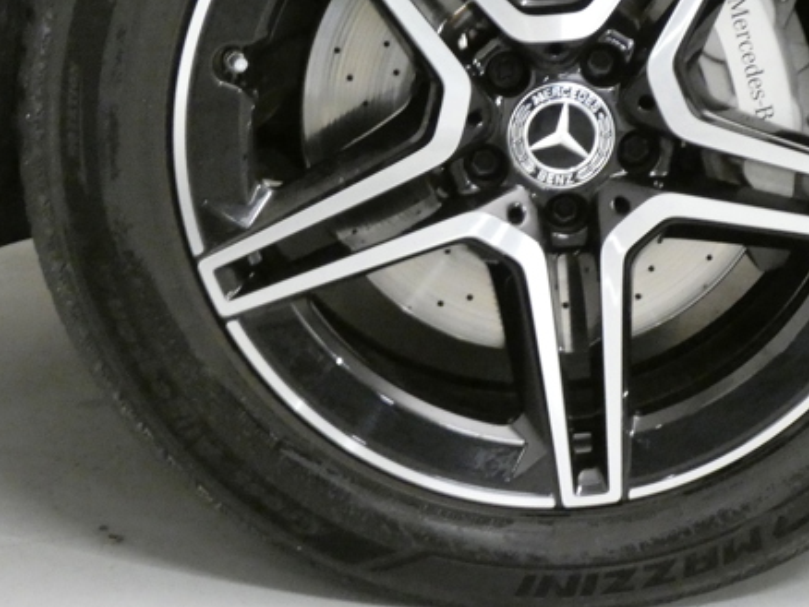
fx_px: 1964
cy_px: 140
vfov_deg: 17.5
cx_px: 565
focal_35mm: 84
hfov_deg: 23.1
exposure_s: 1/25
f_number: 3.8
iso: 1600
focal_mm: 8.2
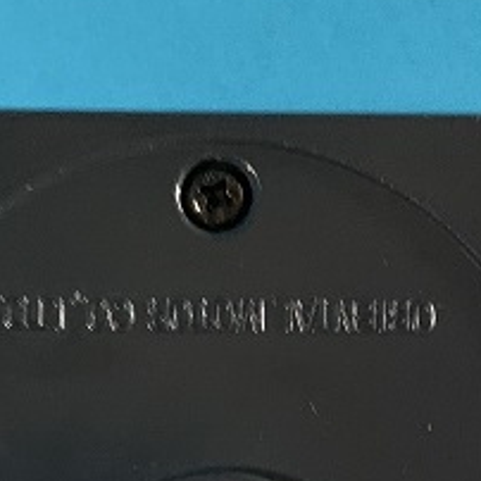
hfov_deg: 18.9
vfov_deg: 18.6
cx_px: 220
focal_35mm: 92
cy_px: 430
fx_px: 1446
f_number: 1.8
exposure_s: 1/30
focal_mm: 4.25
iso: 500
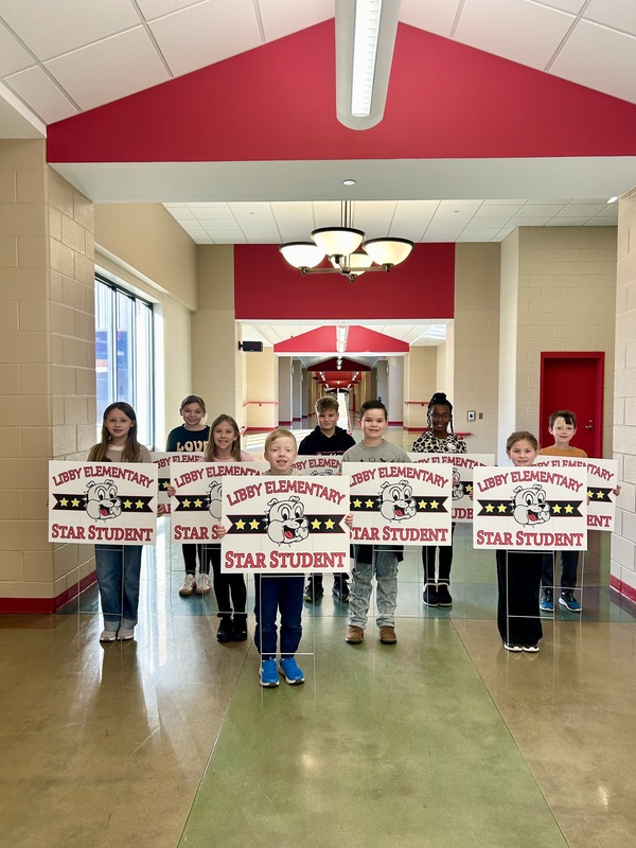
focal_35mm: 26
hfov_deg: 53.1
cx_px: 318
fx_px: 637
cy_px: 424
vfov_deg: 67.3
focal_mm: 5.7
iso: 125
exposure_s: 1/120
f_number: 1.5
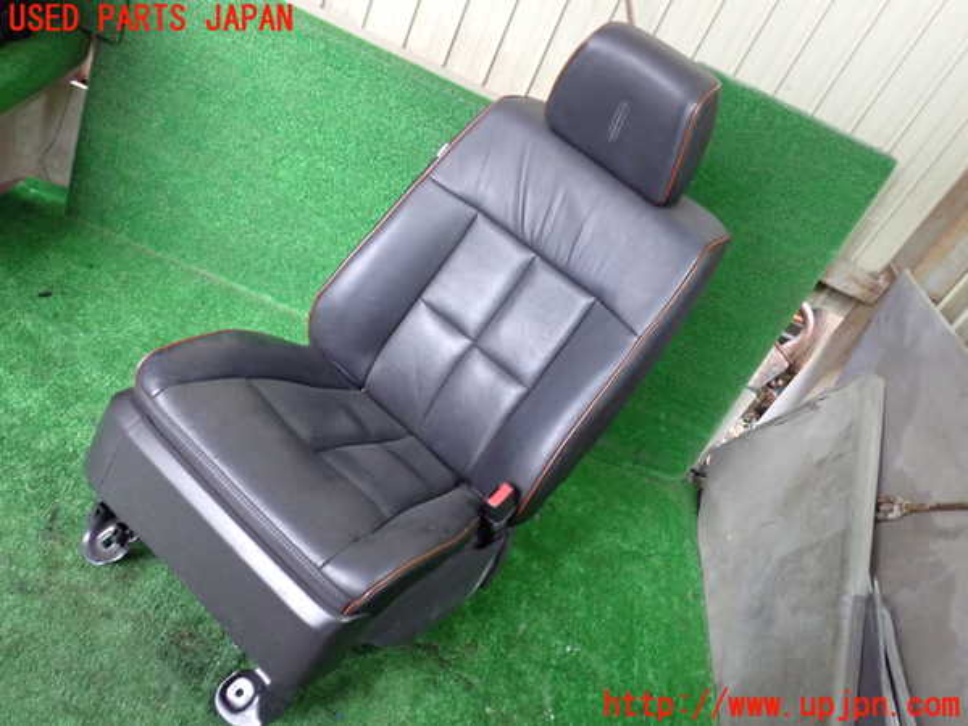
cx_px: 484
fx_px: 839
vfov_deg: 46.8
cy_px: 363
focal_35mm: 30
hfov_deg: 60.0
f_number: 2.3
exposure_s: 1/50
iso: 1000
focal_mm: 5.4
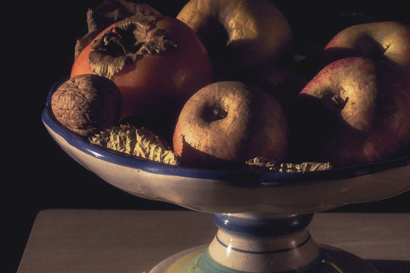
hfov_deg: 10.2
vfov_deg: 6.8
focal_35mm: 201
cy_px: 169
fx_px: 2287
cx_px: 300
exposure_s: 1/1250
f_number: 9
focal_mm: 80
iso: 1000
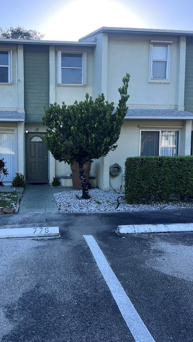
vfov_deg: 66.1
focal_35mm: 29
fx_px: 264
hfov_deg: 39.7
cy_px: 170
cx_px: 66
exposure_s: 1/658
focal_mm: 5.7
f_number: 1.5
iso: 50
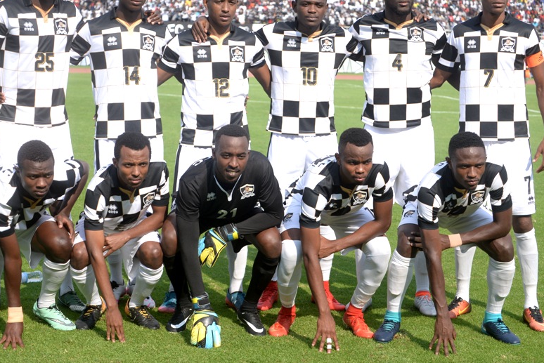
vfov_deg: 16.3
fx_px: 1270
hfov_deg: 24.2
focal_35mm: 84
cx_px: 262
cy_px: 151
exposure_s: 1/2000
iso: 560
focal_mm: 65
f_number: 4.8
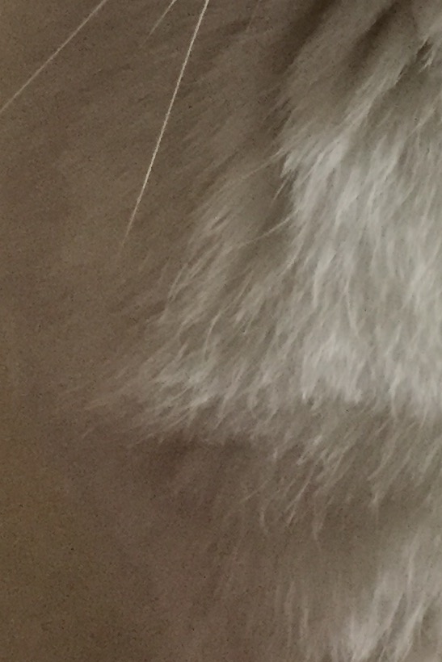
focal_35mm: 120
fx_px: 2209
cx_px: 679
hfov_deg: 11.0
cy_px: -13
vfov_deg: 16.7
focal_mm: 4.15
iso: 400
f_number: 2.2
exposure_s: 1/15
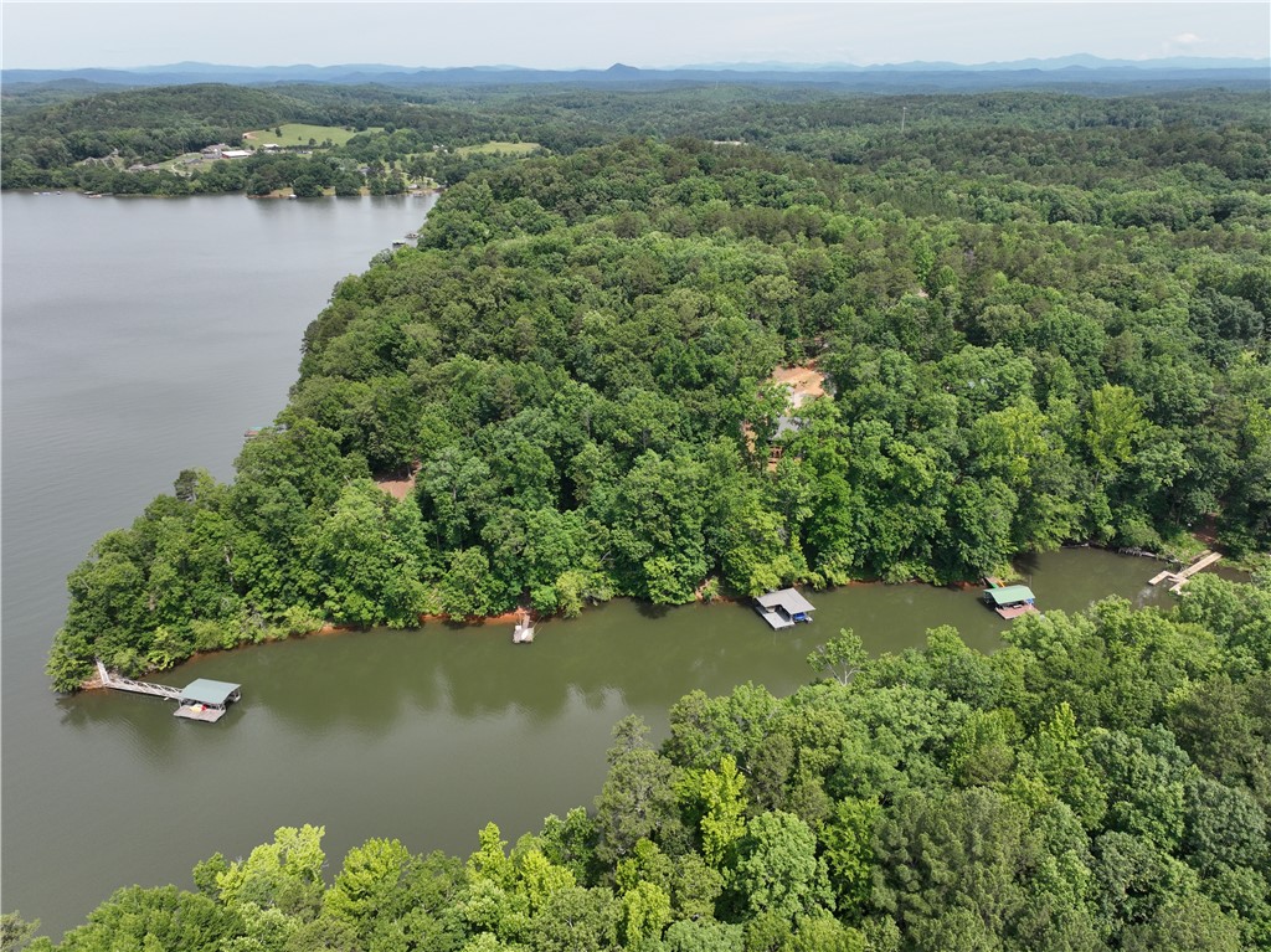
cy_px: 476
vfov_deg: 56.8
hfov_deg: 71.6
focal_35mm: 24
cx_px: 636
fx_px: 881
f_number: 2.8
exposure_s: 1/200
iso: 130
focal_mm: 12.29
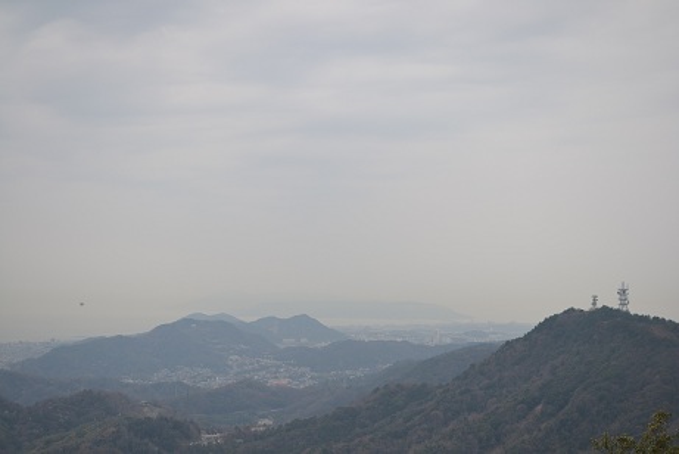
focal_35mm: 52
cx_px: 340
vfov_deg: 25.8
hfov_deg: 37.8
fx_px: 991
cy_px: 227
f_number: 2.8
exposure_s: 1/2000
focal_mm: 35
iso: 100
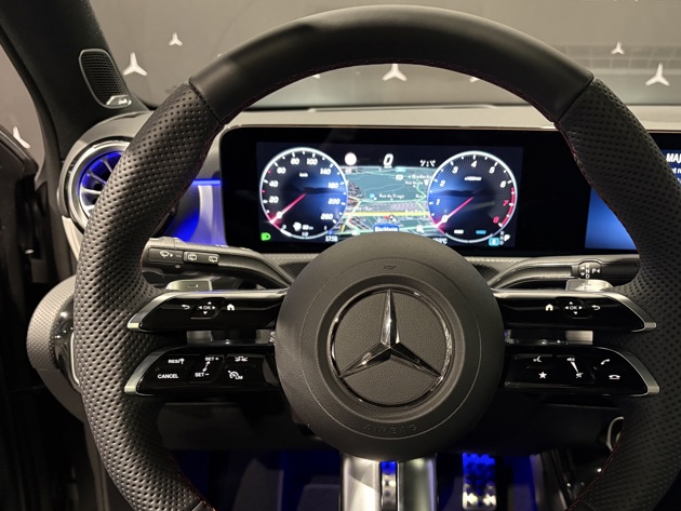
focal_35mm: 33
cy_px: 313
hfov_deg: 55.3
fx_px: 649
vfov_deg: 42.7
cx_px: 364
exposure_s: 1/30
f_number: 1.6
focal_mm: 5.96
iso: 640
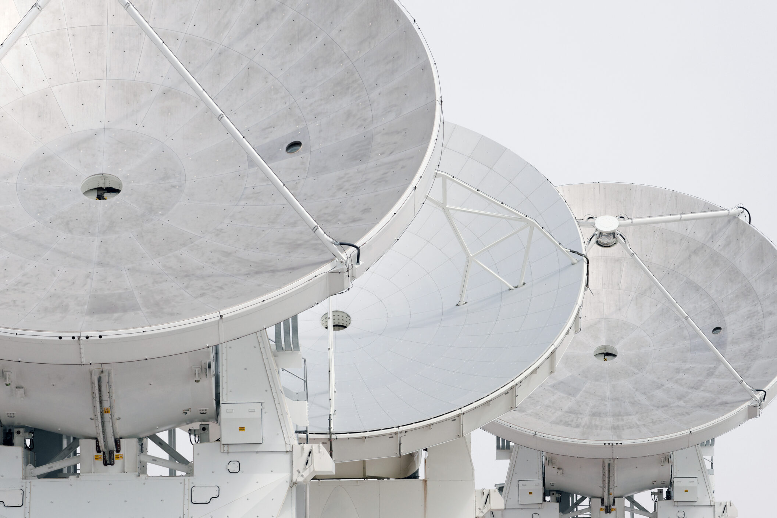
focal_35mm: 227
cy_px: 285
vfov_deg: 6.1
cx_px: 403
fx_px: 4900
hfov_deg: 9.1
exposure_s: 1/1000
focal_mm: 200
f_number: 11
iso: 200
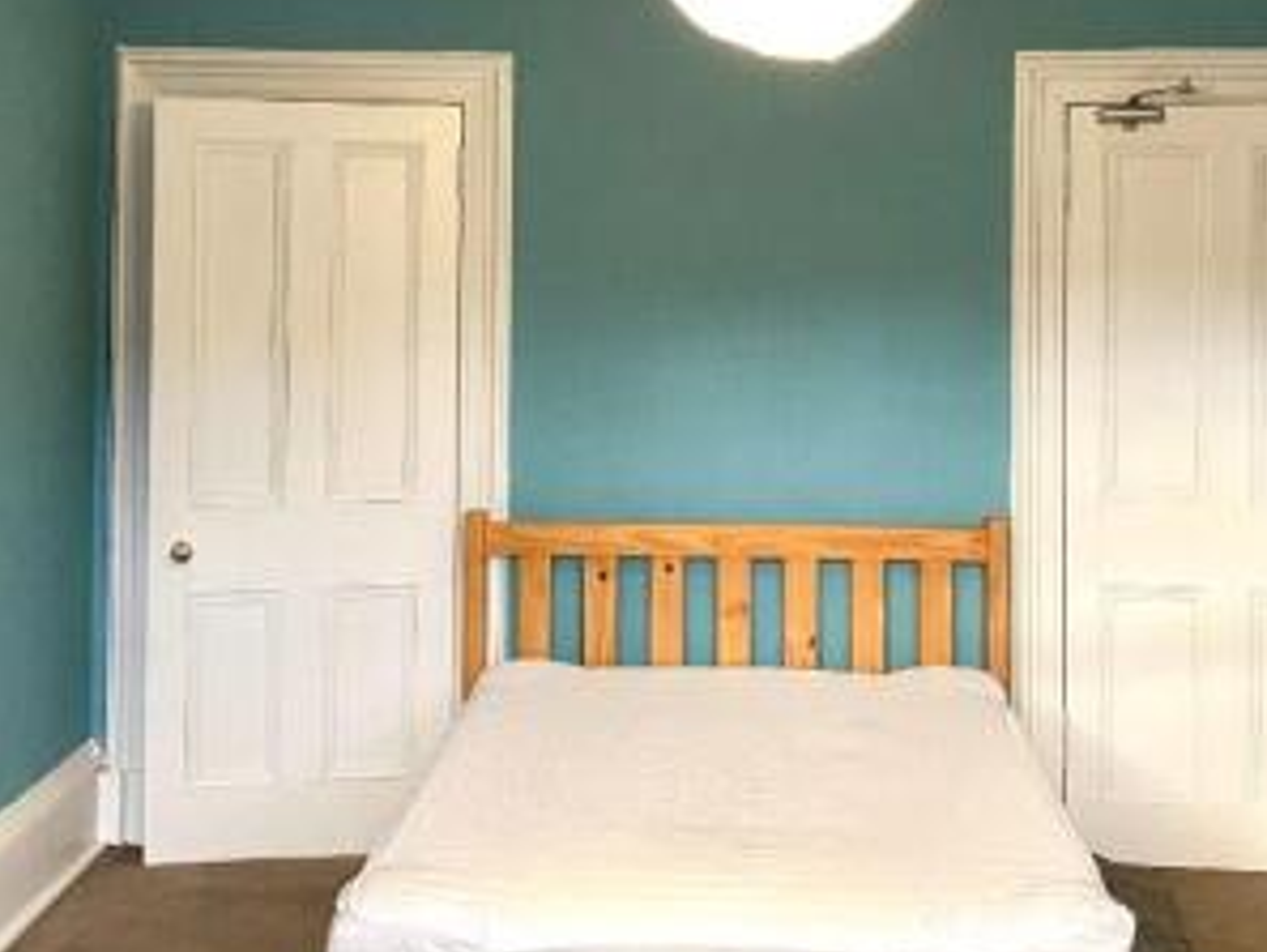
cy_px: 233
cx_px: 689
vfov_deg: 28.1
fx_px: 1867
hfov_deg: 37.4
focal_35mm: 51
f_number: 1.8
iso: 500
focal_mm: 4.25
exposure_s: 1/60
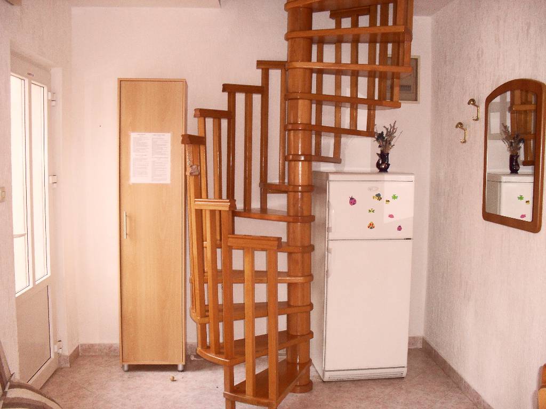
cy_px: 204
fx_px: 552
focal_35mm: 35
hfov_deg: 52.6
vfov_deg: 40.7
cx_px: 273
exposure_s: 1/45
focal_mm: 6.3
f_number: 3.2
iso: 200
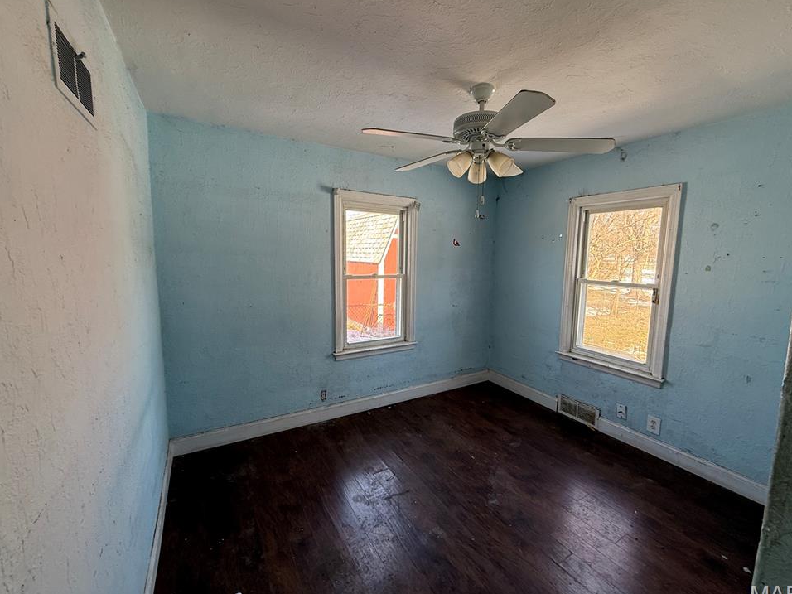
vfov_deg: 81.7
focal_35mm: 15
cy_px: 294
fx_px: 343
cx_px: 409
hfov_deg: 98.1
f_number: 2.2
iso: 100
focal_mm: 2.22
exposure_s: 1/99
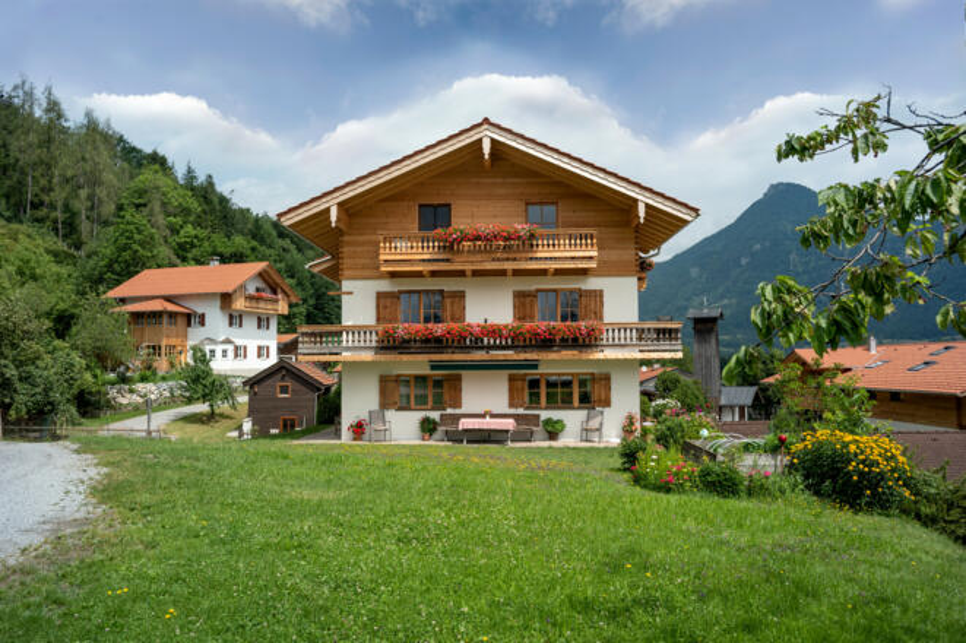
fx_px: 939
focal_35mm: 35
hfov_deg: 54.5
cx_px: 483
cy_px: 322
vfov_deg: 37.8
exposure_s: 1/1250
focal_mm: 35
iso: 200
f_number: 4
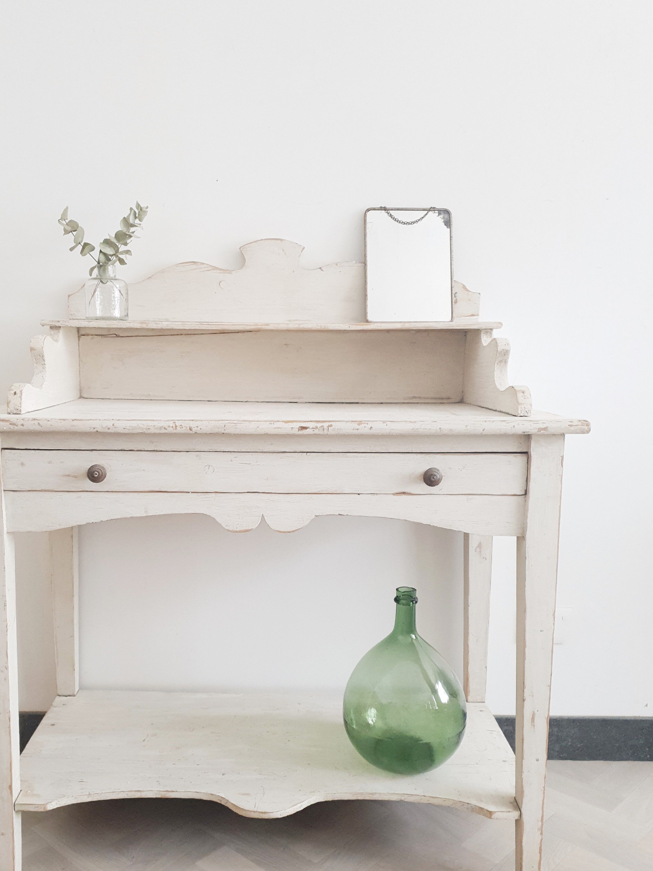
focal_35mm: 31
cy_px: 485
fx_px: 780
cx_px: 274
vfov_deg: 58.2
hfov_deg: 45.3
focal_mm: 4.3
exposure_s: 1/288
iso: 200
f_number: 1.5
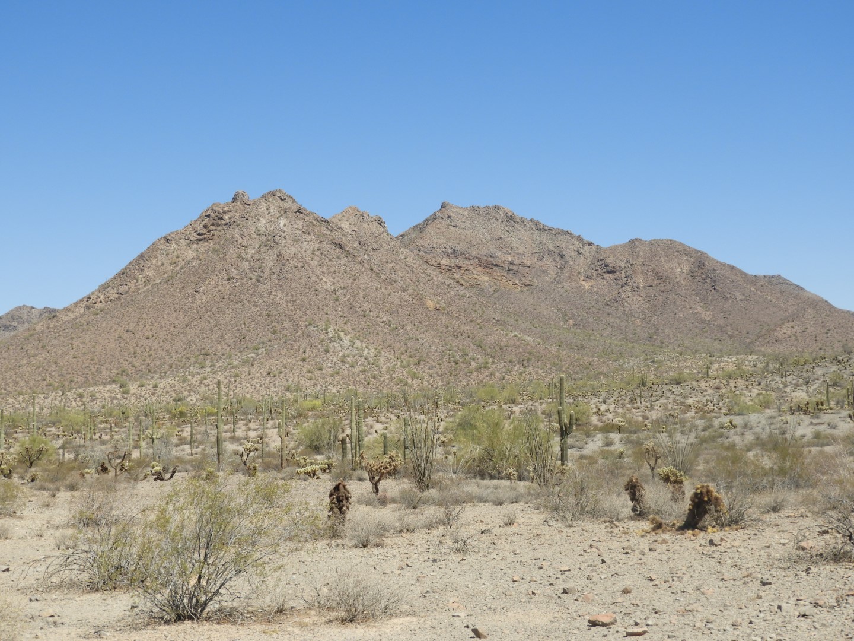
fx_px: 1234
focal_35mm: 50
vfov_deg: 29.1
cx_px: 427
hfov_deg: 38.2
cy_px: 320
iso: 100
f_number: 4
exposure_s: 1/1000
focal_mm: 9
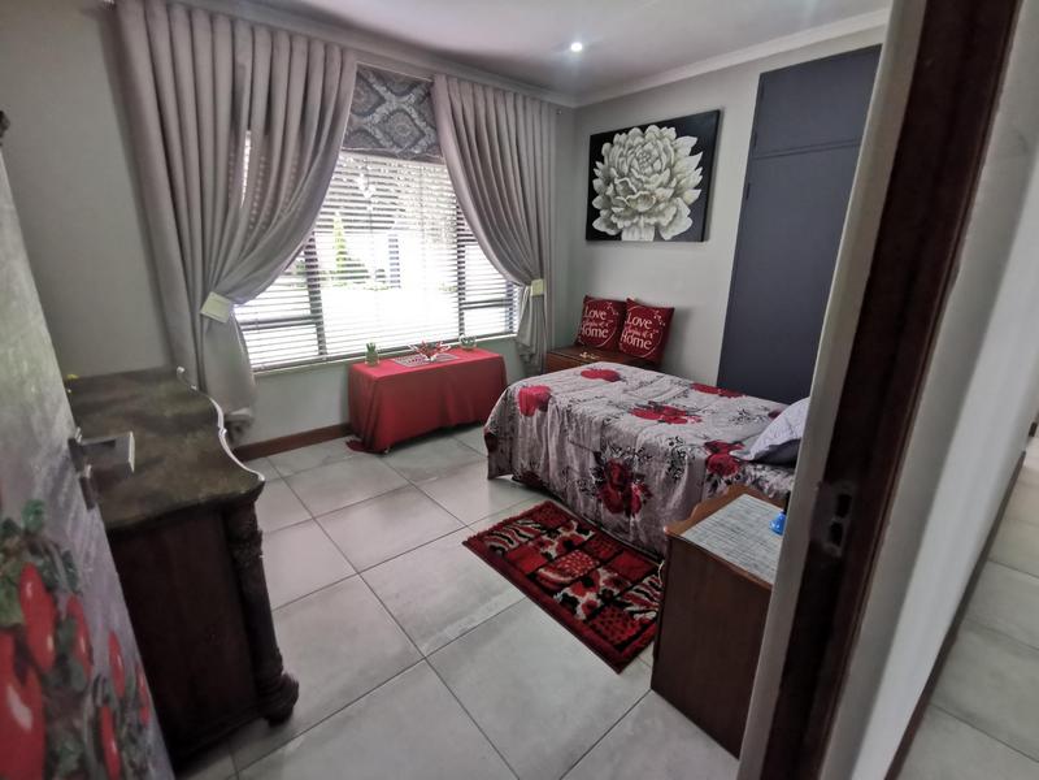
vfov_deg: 78.1
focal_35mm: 16
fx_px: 480
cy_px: 390
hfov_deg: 94.5
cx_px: 520
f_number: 2.2
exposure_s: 1/25
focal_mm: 2.35
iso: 640
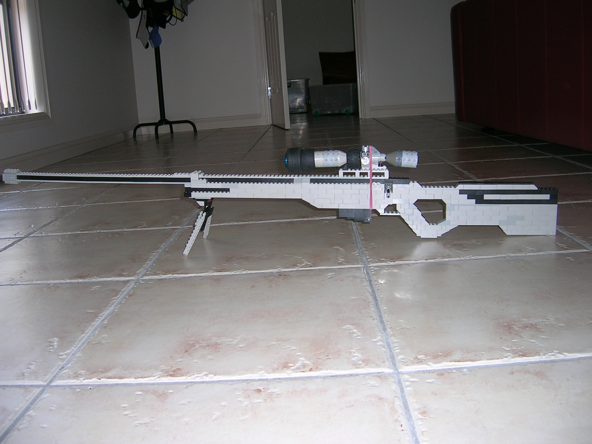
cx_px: 296
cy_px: 222
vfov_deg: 40.7
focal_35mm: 35
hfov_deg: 52.6
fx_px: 599
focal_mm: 5.4
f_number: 2.8
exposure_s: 1/60.1
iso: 50
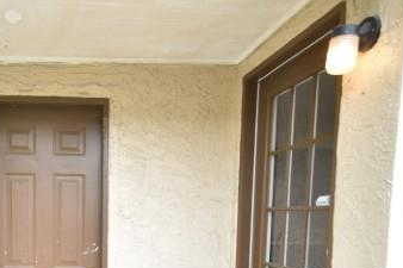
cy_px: 247
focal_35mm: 32
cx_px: 95
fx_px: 358
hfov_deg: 55.6
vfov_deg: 38.0
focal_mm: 10
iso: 400
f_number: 6.7
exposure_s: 1/180
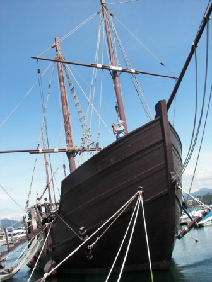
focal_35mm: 36
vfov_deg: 51.4
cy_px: 141
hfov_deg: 39.7
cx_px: 106
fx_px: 294
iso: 50
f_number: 4
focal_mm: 6
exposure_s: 1/500
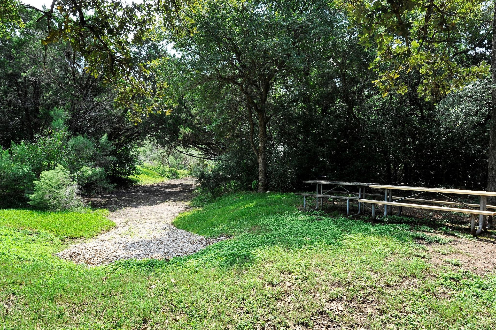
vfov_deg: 53.1
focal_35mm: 24
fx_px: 331
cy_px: 165
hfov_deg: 73.8
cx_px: 248
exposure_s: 1/30
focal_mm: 24
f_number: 18
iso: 200
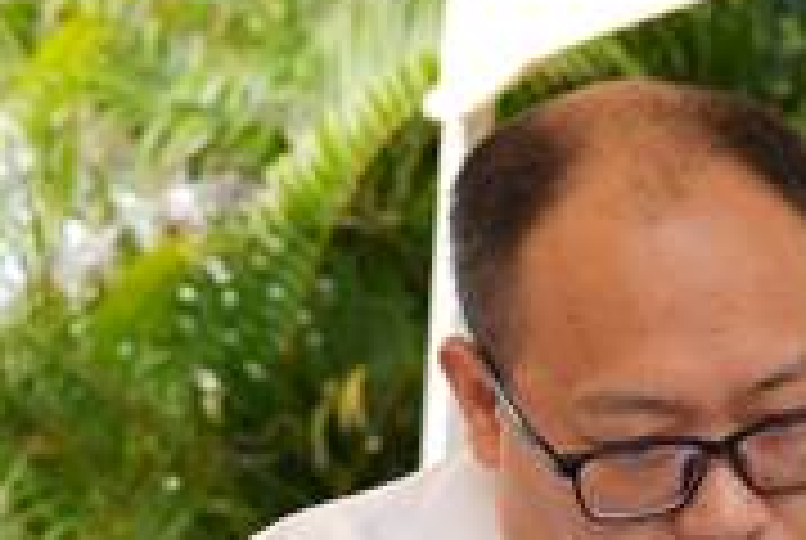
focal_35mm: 165
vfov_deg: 8.2
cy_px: 844
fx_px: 3700
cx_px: 1072
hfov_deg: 12.0
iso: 50
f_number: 2.8
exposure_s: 1/100
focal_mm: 37
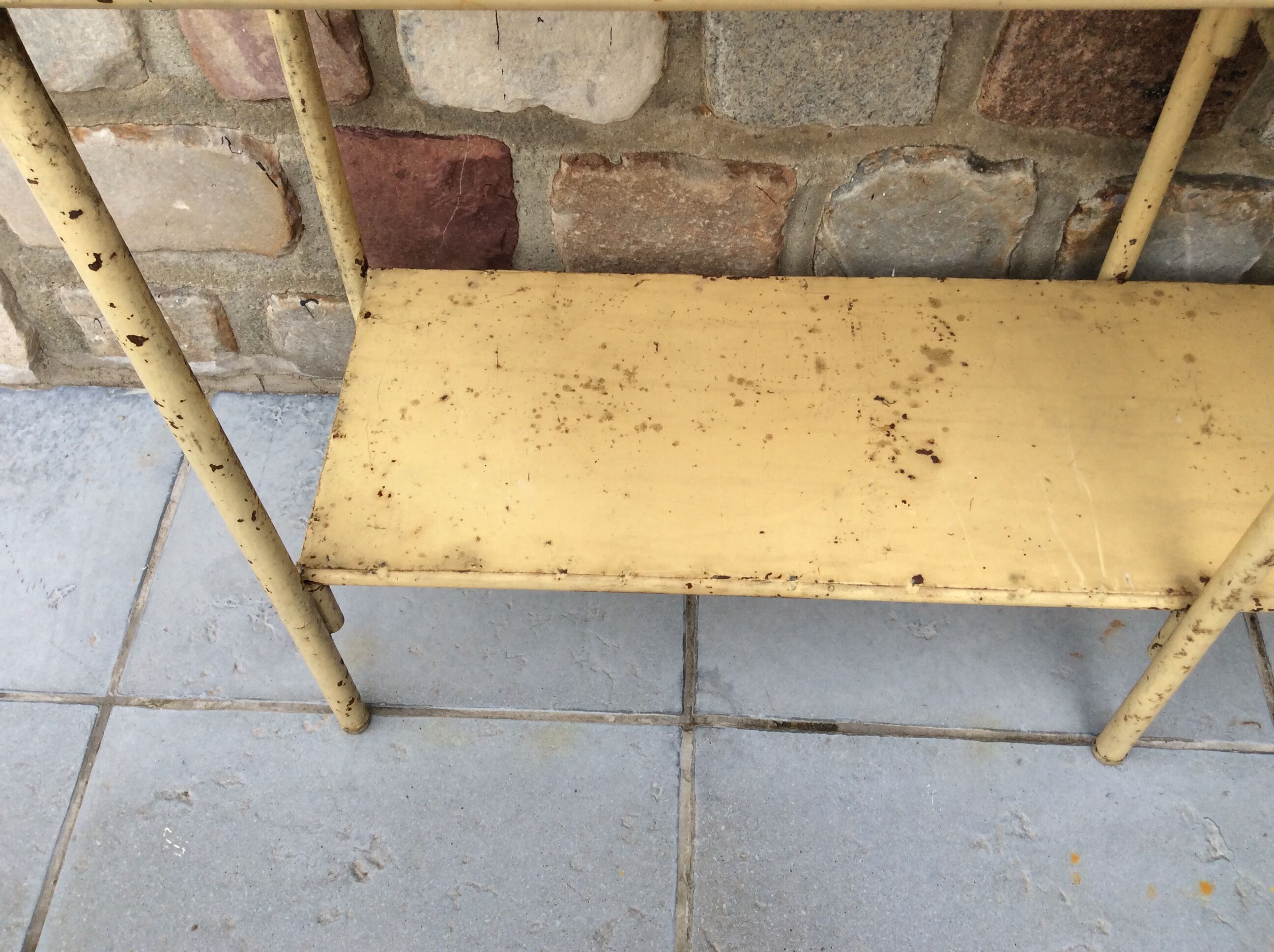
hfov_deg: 56.9
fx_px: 1176
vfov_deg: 44.1
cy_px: 476
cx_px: 637
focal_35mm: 32
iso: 32
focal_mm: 3.3
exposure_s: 1/252
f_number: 2.4
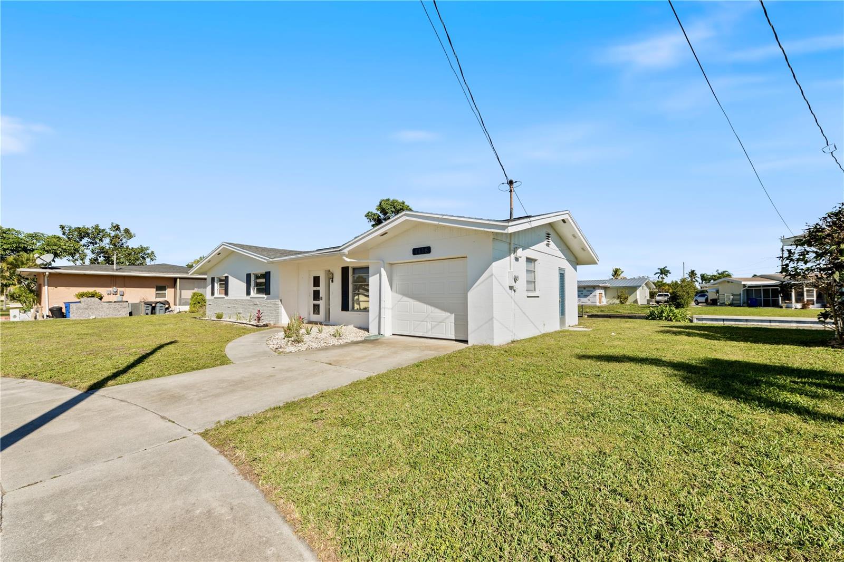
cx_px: 422
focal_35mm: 14
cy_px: 281
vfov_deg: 81.2
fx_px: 328
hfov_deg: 104.3
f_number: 9
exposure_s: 1/640
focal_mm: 14
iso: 400
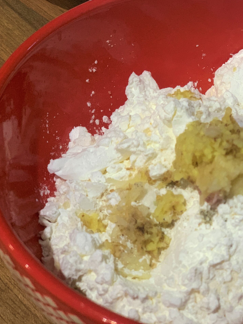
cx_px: 206
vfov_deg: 27.8
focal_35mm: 70
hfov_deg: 20.7
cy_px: 161
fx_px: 655
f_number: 2.4
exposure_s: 1/50
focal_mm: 6
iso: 200
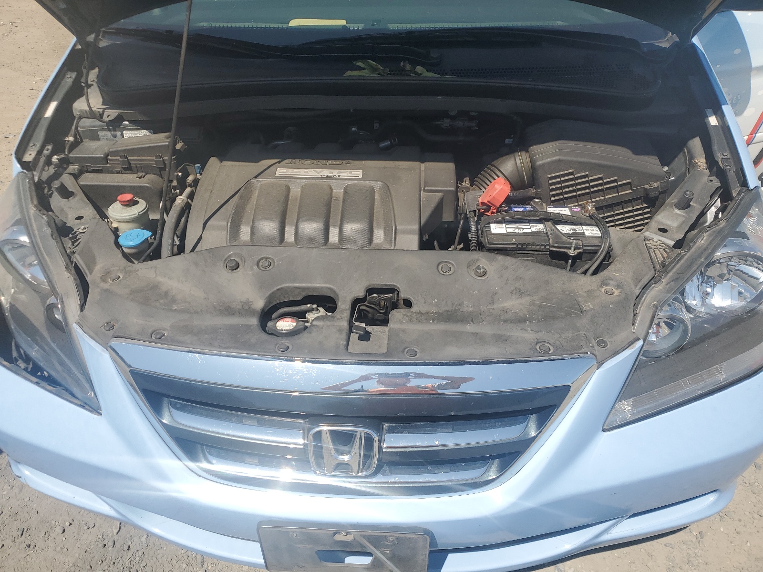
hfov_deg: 67.3
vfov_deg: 53.1
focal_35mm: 26
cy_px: 286
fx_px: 573
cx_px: 382
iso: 50
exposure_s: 1/3333
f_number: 1.5
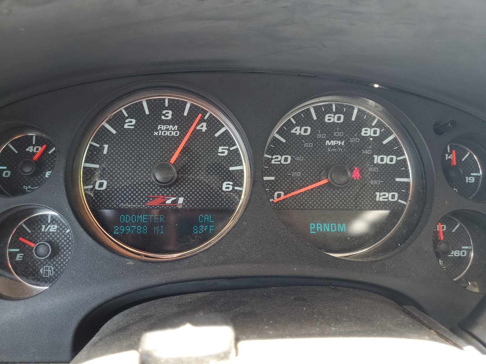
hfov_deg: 67.3
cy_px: 182
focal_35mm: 26
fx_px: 365
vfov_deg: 53.1
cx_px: 243
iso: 50
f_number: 1.5
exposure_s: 1/60.2
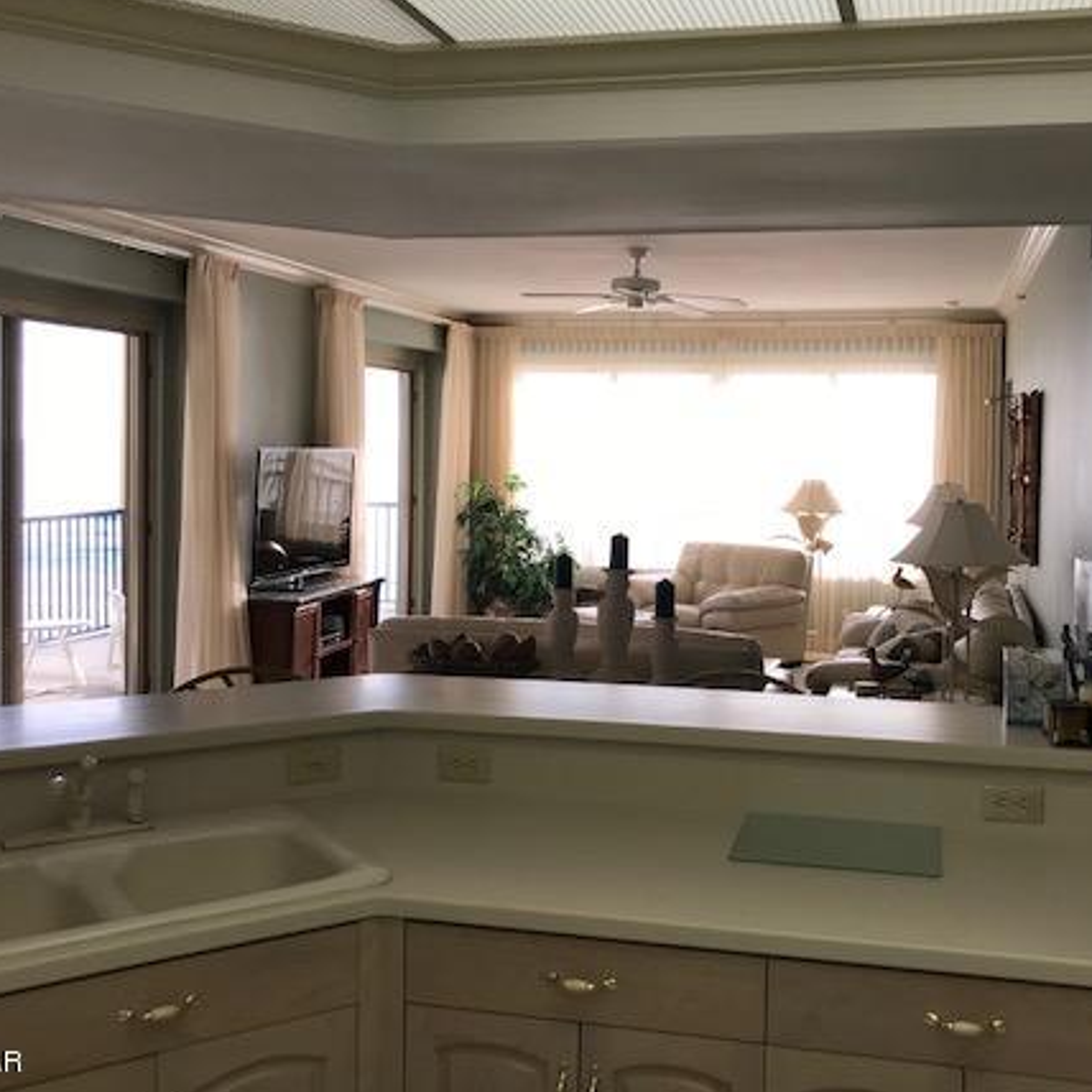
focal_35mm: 37
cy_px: 500
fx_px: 1321
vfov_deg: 44.9
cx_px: 638
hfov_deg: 44.8
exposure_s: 1/120
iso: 25
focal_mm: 3.99
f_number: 1.8
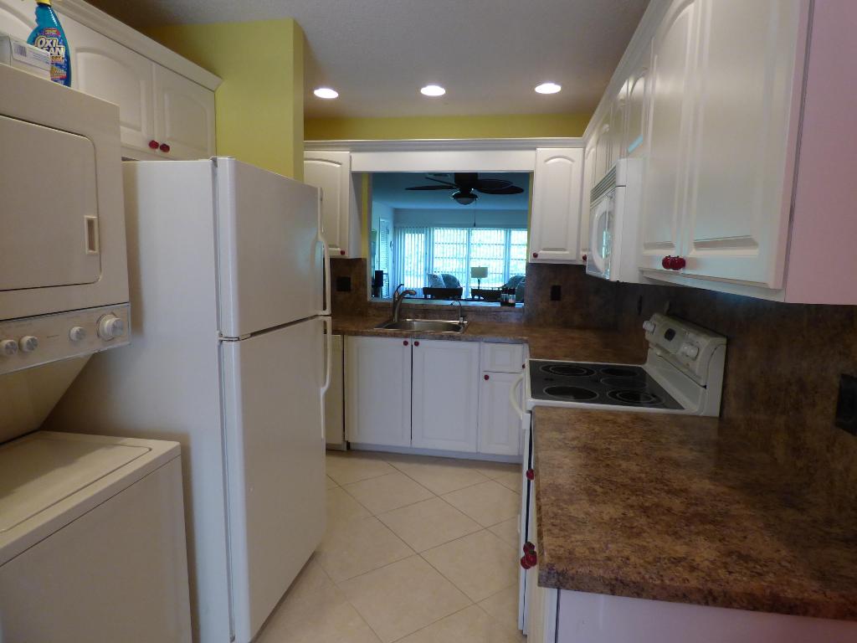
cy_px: 322
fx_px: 495
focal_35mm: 20
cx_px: 428
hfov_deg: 81.7
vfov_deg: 66.0
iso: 250
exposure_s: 1/60
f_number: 2.8
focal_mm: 3.59
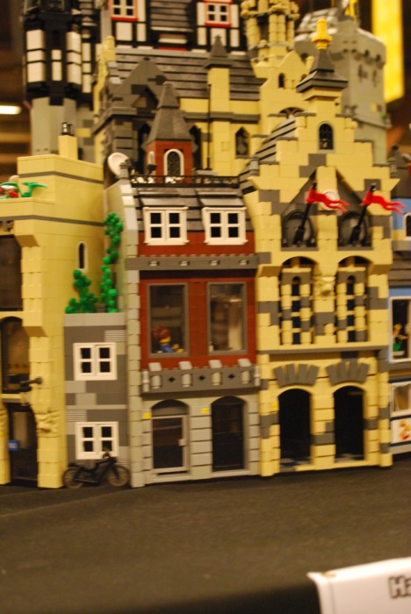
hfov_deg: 25.8
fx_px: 897
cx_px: 206
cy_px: 307
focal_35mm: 52
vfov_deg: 37.8
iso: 1600
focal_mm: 35
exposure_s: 1/8
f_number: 5.3
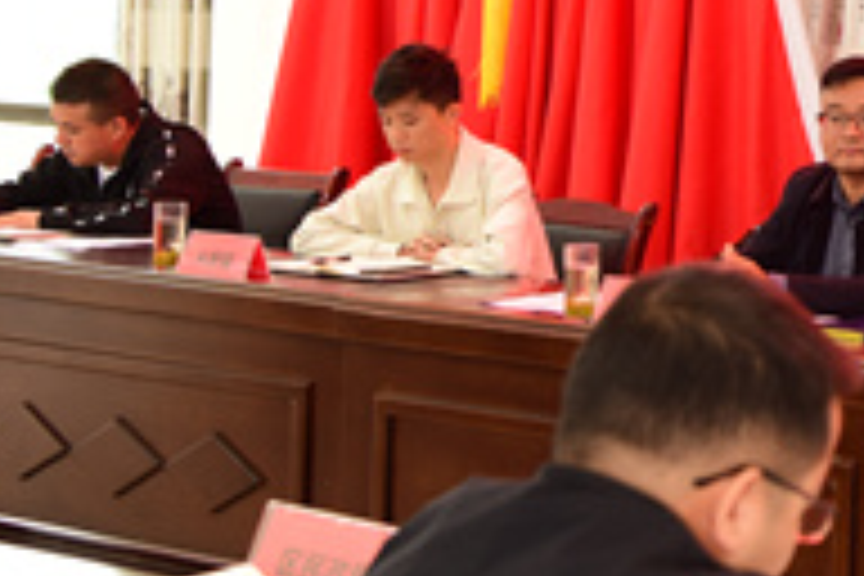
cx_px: 1233
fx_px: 2976
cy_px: -9
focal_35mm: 124
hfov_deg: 15.4
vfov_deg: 10.9
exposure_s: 1/20
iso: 640
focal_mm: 36
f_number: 4
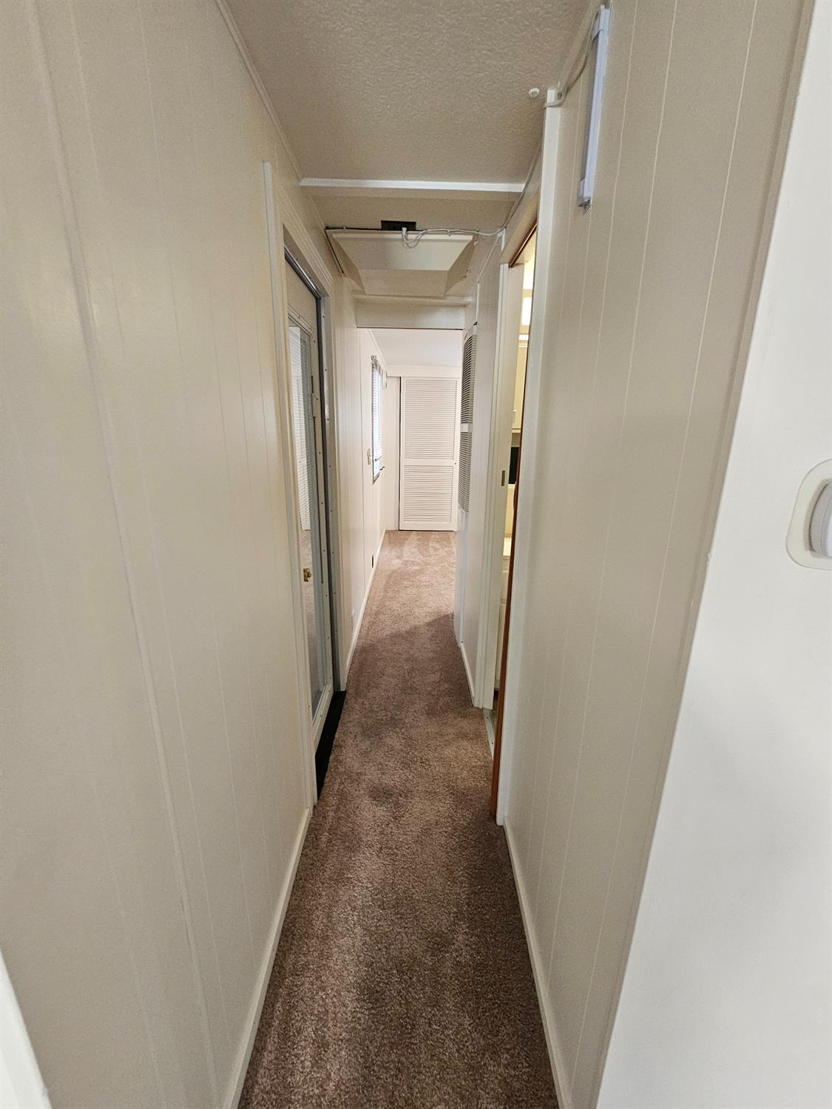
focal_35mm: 13
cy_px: 554
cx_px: 416
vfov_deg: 106.2
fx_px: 417
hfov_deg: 89.9
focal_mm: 2.2
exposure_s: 1/60
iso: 400
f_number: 2.2
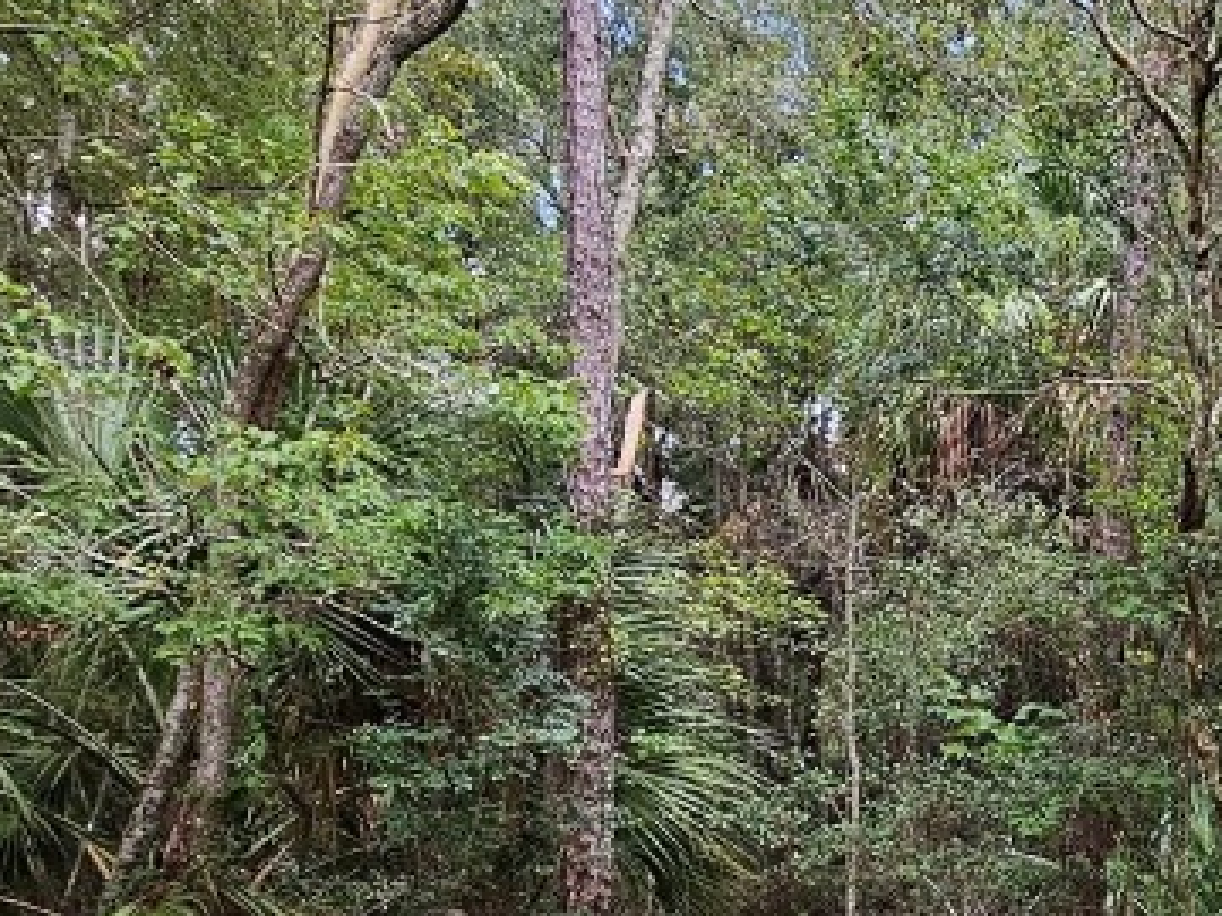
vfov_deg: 36.2
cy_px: 828
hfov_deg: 40.3
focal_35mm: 37
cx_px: 1351
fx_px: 1306
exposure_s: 1/207
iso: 100
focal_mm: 2.2
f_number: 2.2
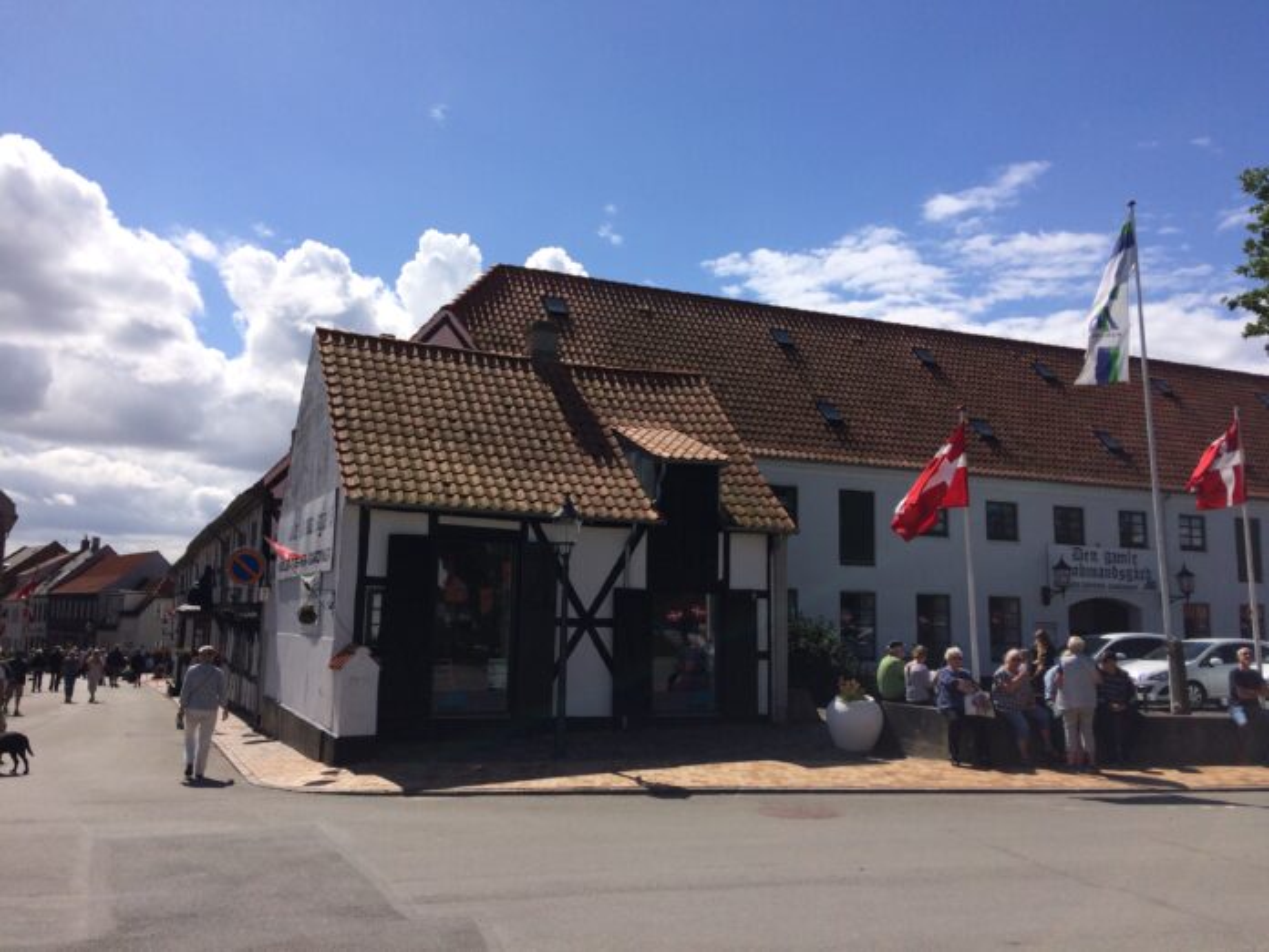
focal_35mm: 29
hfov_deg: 61.7
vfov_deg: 48.2
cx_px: 634
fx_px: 1063
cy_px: 476
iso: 32
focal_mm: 4.15
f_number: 2.2
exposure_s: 1/3731
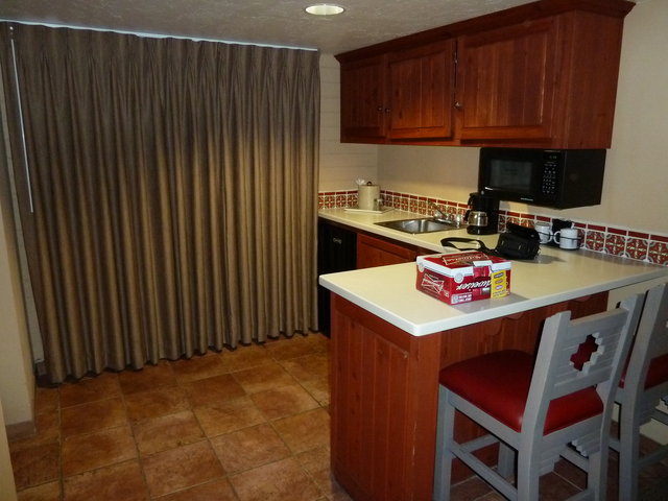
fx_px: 482
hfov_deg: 69.4
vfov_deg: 54.9
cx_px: 334
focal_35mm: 25
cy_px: 250
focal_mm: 4.1
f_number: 3.3
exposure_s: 1/25
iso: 400
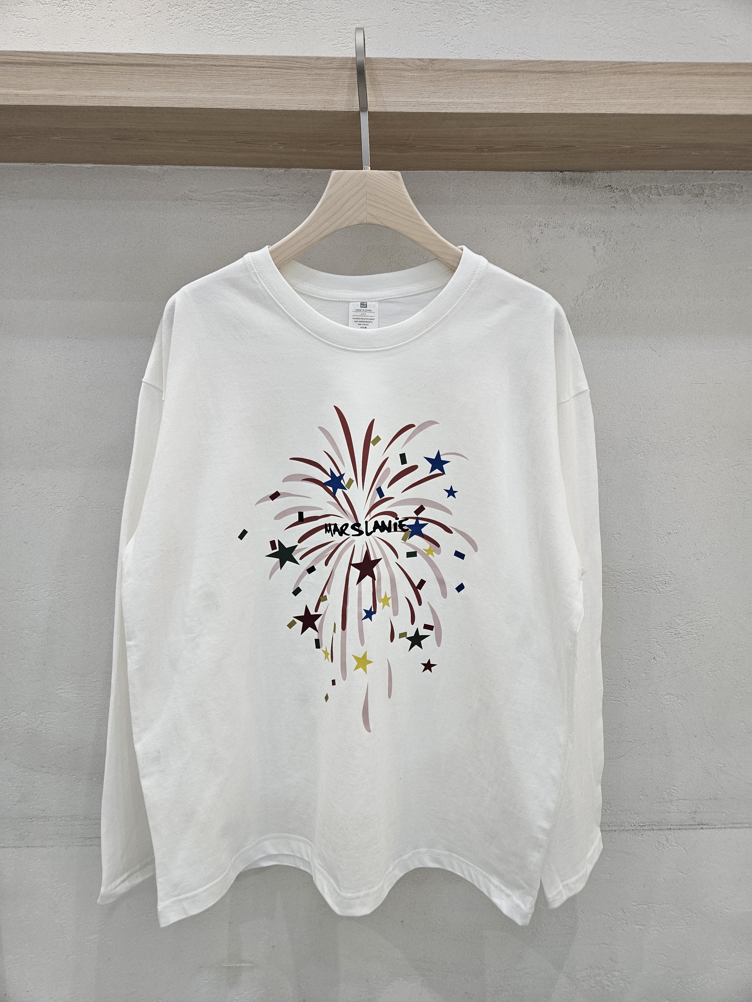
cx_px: 376
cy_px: 501
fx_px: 666
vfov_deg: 73.9
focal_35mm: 23
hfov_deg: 58.9
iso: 160
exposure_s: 1/120
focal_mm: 5.4
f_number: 1.8
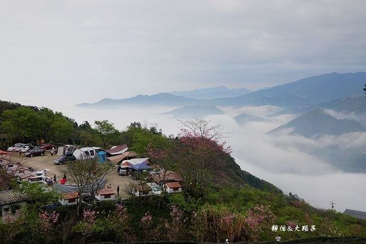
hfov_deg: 51.9
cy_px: 122
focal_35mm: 37
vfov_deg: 35.9
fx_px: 376
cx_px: 183
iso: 125
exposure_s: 1/640
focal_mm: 13.56
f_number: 3.5
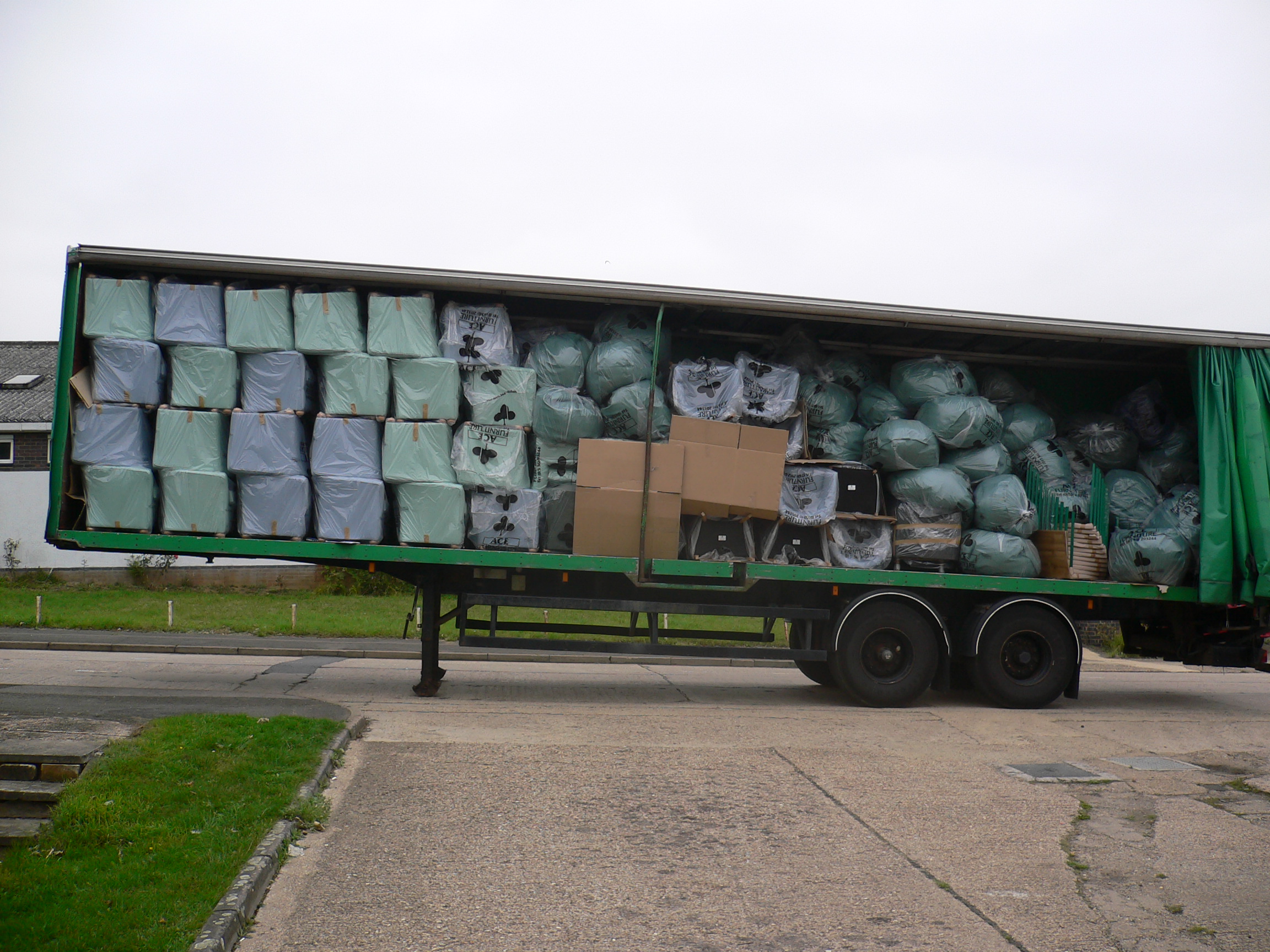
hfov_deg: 52.6
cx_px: 635
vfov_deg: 40.7
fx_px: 1284
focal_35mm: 35
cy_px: 476
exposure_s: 1/250
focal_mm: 5.8
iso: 64
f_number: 2.8
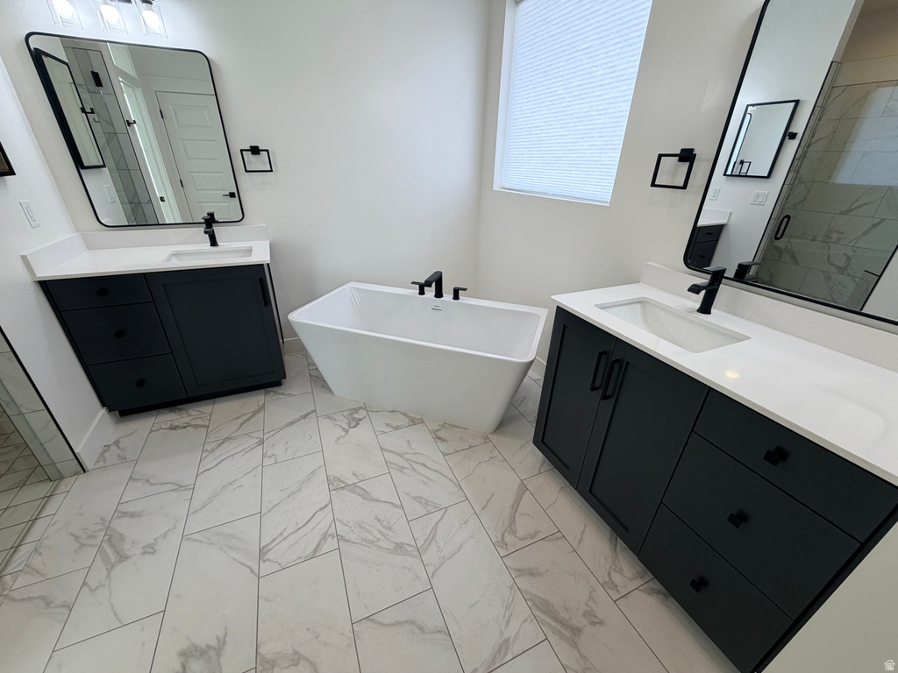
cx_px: 449
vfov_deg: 85.7
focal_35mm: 14
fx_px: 363
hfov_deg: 102.1
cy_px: 336
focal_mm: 2.22
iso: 80
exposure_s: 1/120
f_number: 2.2
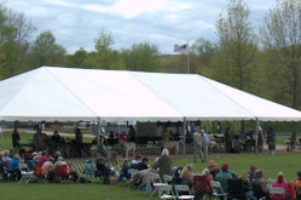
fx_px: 809
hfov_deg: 20.6
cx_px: 271
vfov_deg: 14.0
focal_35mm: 97
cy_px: 98
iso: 400
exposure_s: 1/500
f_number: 8
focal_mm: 36
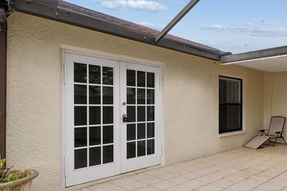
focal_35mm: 27
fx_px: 215
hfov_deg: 64.2
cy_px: 101
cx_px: 208
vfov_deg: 47.9
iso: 100
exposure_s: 1/160
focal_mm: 10
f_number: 7.1
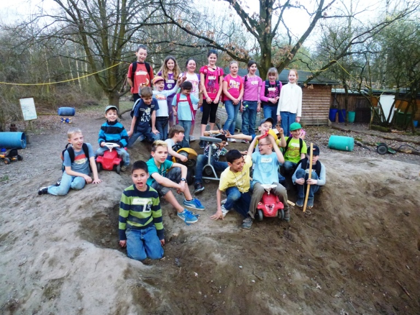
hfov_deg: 71.6
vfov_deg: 56.8
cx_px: 210
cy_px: 158
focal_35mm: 24
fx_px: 291
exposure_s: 1/60
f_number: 3.3
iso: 400
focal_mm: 4.3
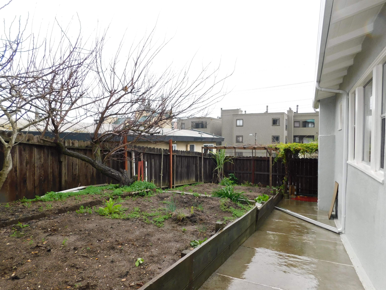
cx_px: 193
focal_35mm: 23
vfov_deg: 58.9
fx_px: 256
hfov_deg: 73.9
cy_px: 145
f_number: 3
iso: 125
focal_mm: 4
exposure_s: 1/80
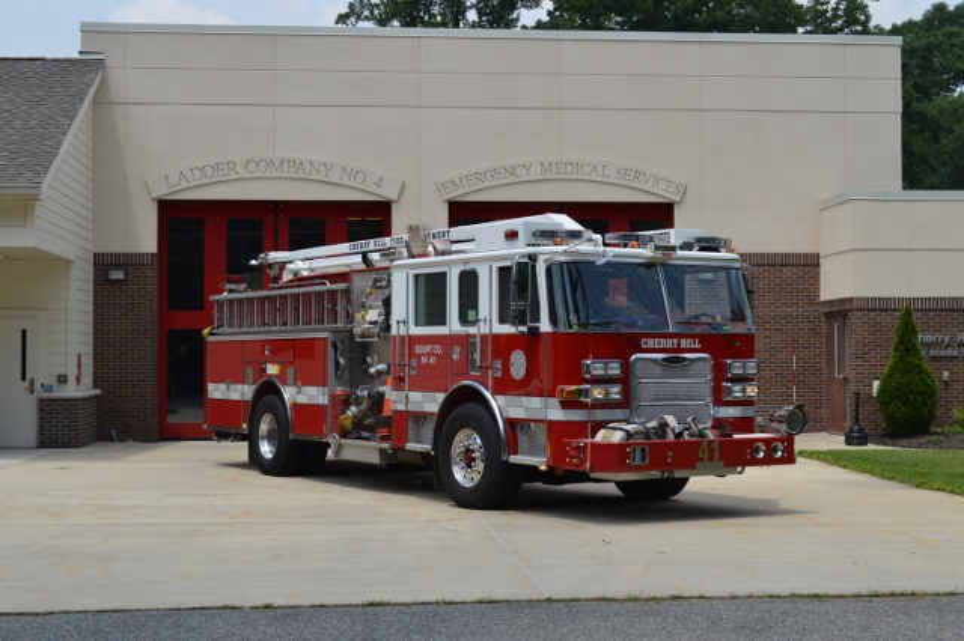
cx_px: 482
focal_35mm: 57
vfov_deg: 23.8
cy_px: 320
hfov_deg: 35.1
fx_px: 1525
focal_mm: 38
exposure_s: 1/200
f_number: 7.1
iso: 100
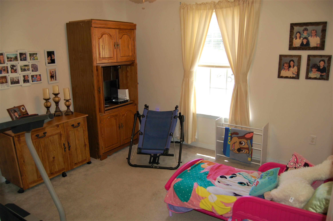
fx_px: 250
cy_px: 110
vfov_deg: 47.8
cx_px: 166
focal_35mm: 27
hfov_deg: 67.4
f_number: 3.5
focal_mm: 18
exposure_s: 1/80
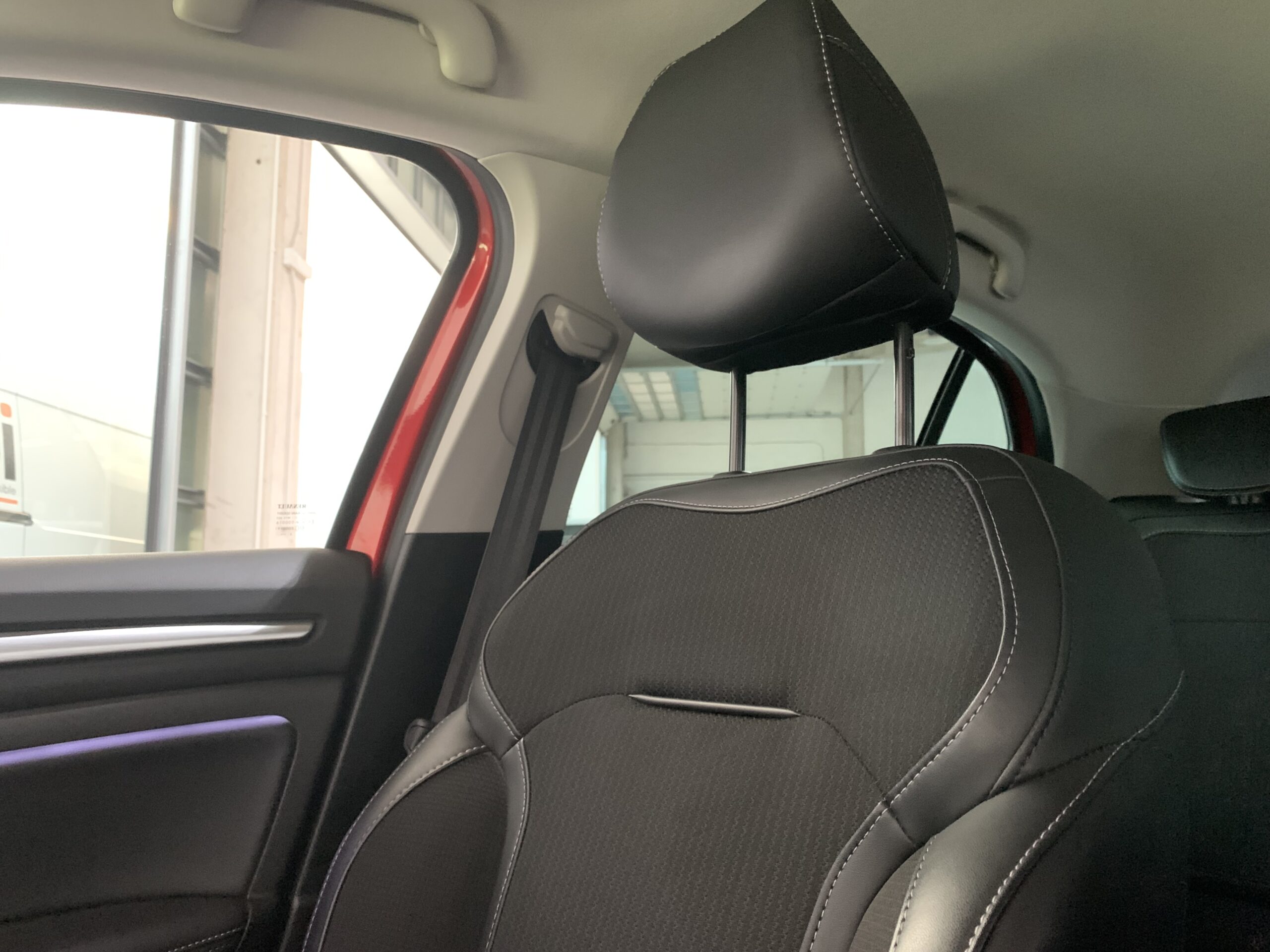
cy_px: 476
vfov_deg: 53.1
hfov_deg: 67.3
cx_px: 635
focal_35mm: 26
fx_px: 954
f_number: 1.8
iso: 1250
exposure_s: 1/17
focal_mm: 4.25
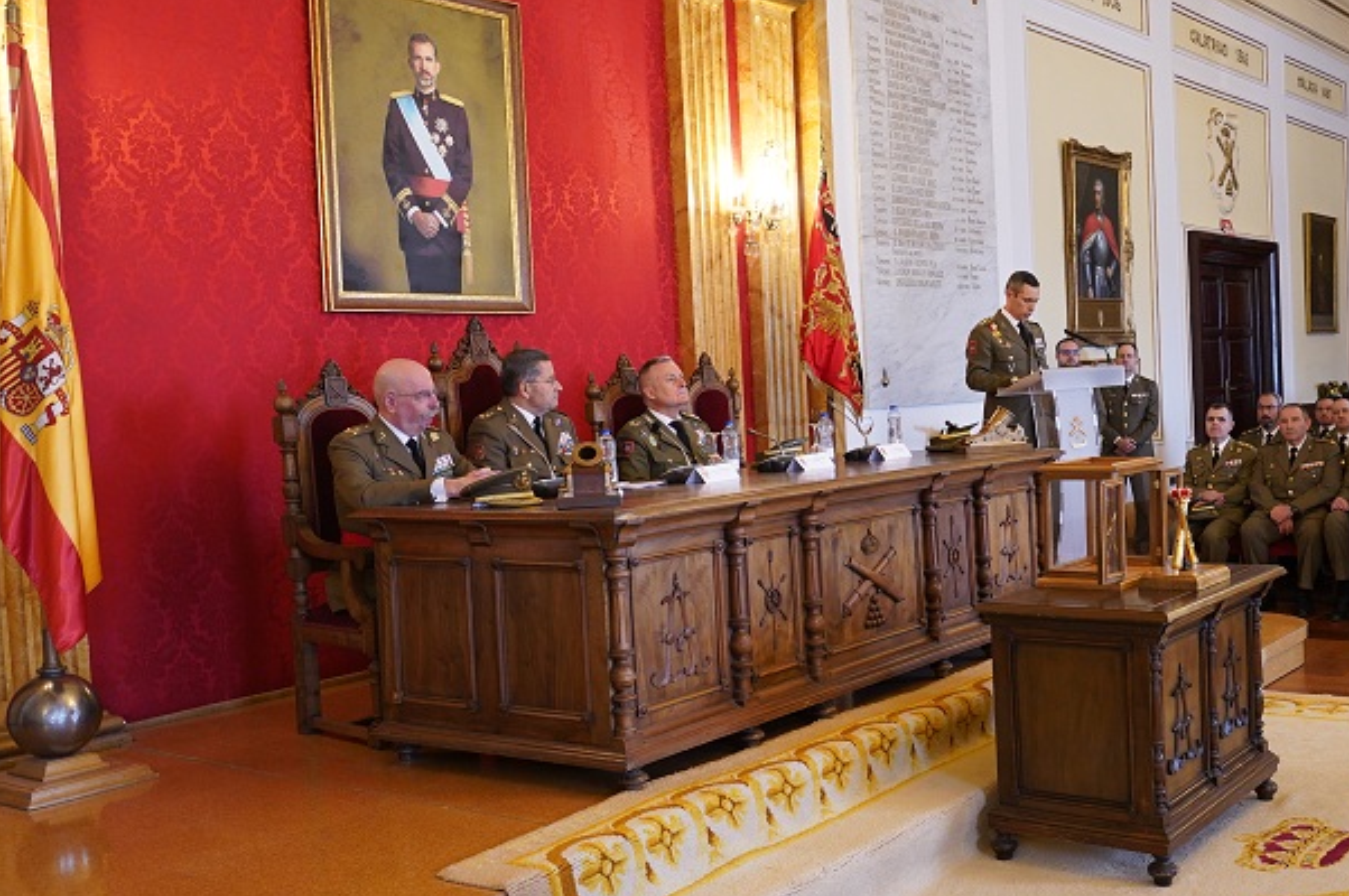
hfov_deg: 47.9
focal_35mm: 40
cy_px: 442
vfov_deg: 33.3
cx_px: 872
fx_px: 1497
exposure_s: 1/160
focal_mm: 28
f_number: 2.8
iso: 2500
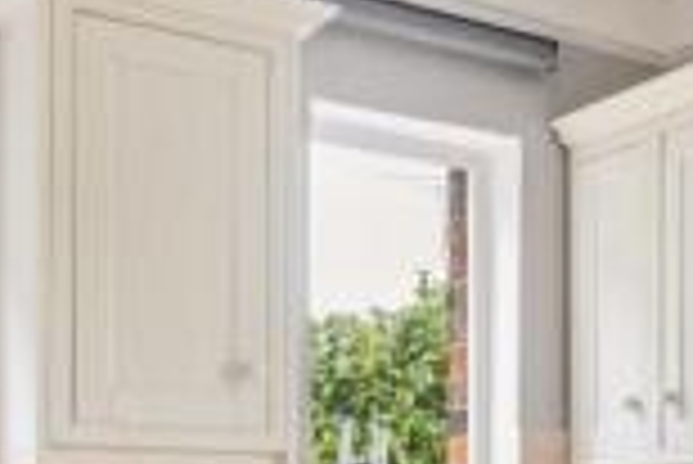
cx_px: 646
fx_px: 1310
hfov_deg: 28.3
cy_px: 520
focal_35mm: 68
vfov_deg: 19.2
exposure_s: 1/400
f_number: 5.6
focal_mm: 16
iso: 2000
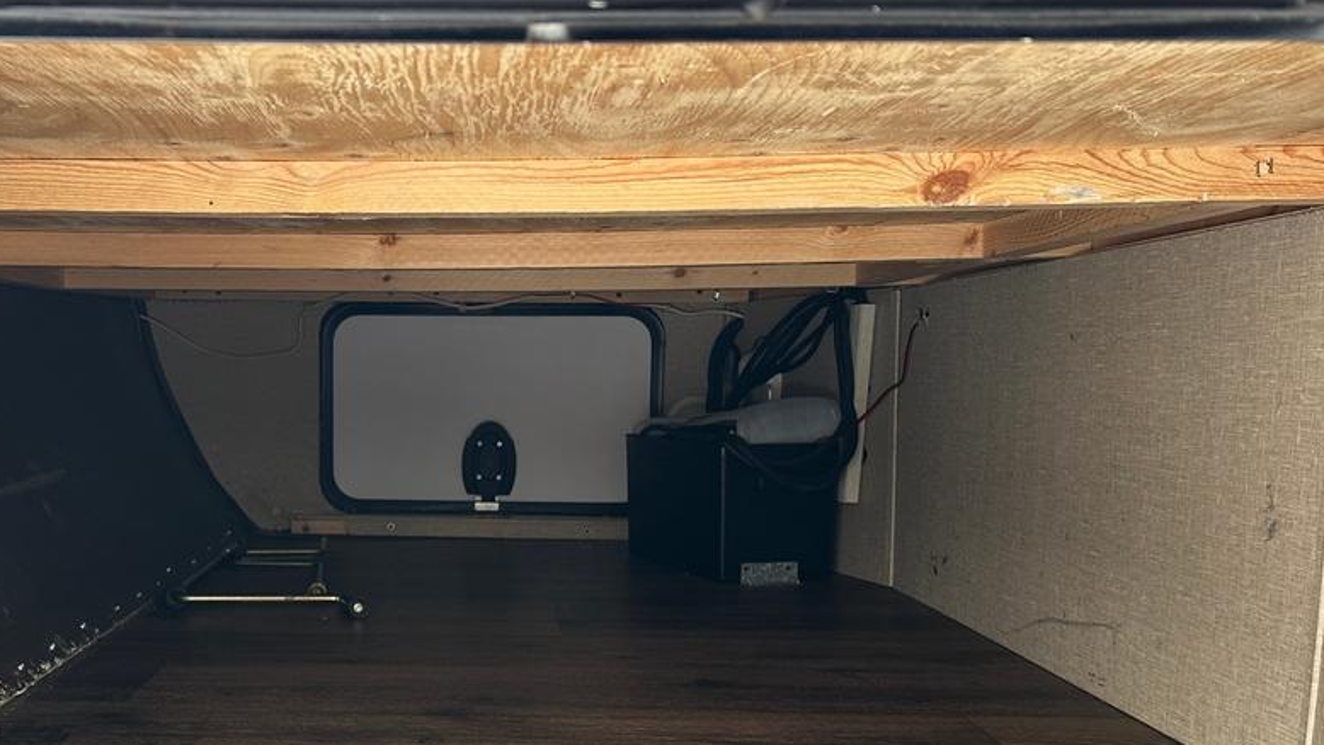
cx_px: 412
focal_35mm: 43
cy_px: 536
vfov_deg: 27.4
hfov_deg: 46.4
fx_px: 1510
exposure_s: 1/121
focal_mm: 6.86
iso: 100
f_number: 1.78
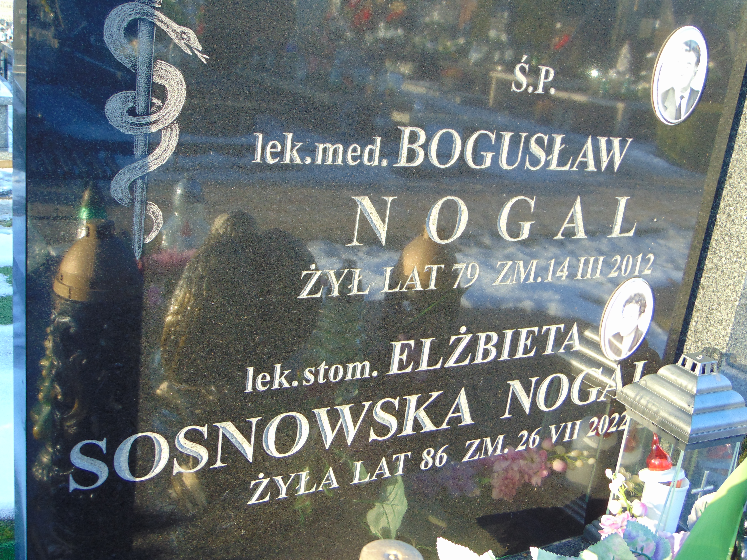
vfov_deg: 36.8
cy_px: 280
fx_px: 842
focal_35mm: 39
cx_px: 374
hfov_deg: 47.9
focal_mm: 6.9
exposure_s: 1/60
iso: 80
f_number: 3.3
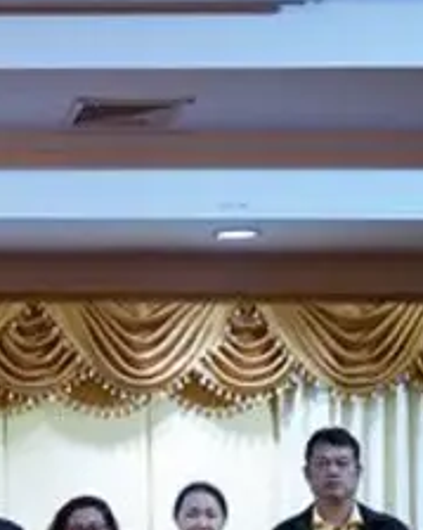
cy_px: 592
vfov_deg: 12.1
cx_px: -328
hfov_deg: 9.4
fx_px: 2459
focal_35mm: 157
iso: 6400
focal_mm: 48
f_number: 4.5
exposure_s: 1/200
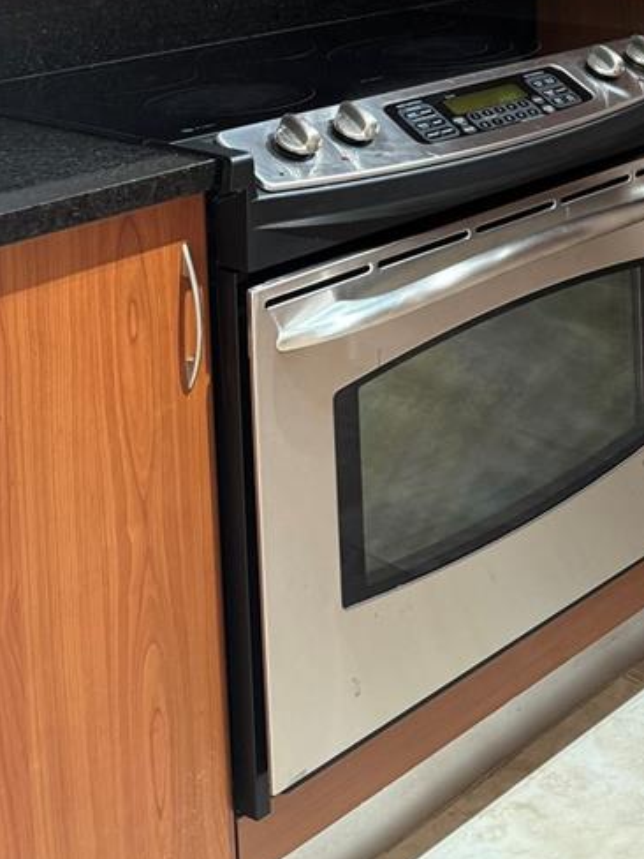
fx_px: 1464
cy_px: -148
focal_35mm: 59
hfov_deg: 24.1
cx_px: 589
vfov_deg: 28.7
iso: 250
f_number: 1.78
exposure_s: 1/60
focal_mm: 6.76
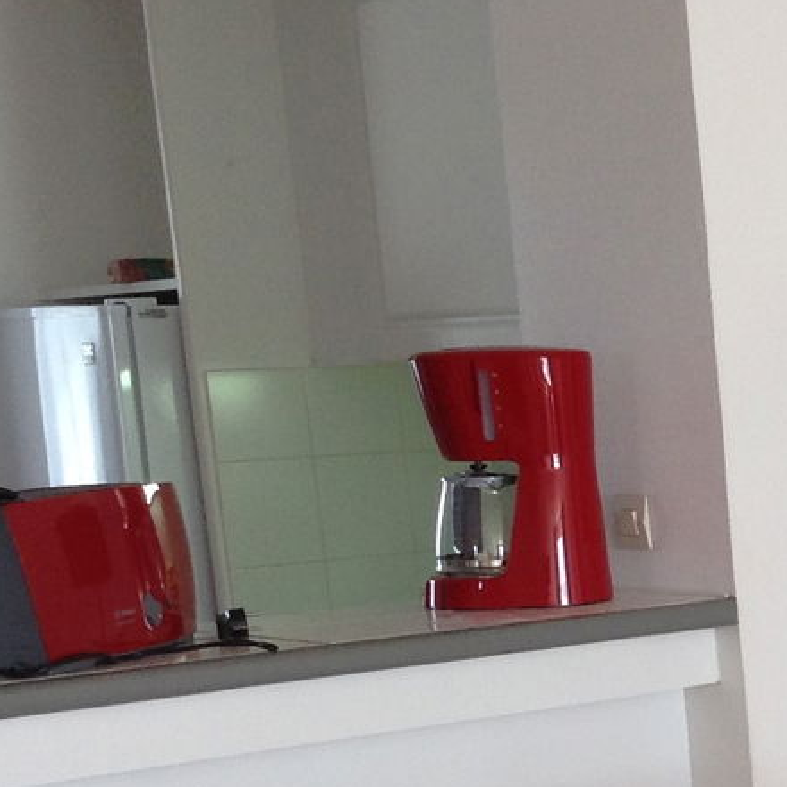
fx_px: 2727
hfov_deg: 15.1
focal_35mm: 106
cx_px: 1223
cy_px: 849
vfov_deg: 16.0
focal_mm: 3.3
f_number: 2.4
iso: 25
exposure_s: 1/24
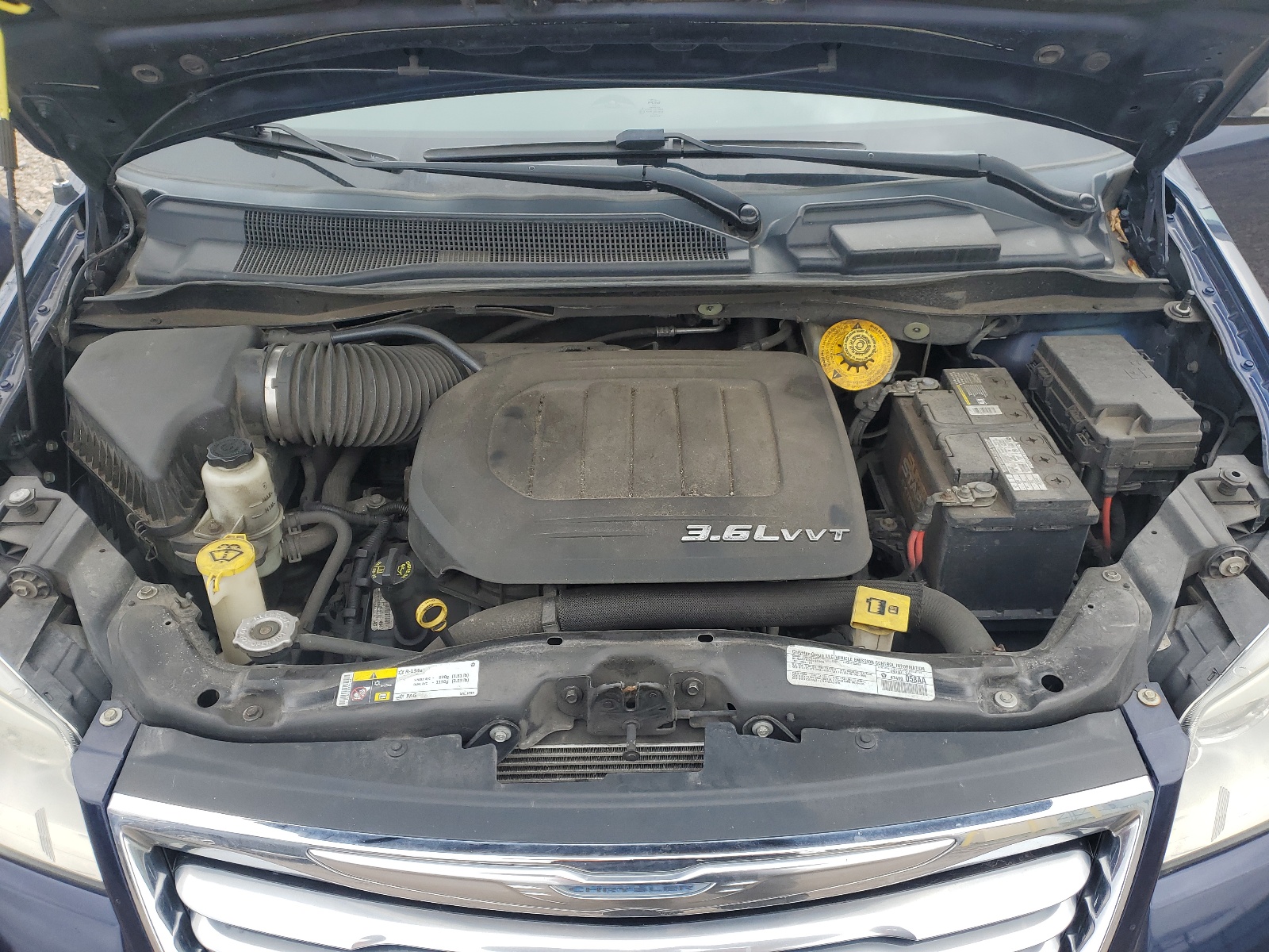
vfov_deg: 53.1
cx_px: 634
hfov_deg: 67.3
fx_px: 953
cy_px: 476
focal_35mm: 26
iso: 50
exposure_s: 1/667
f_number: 1.5
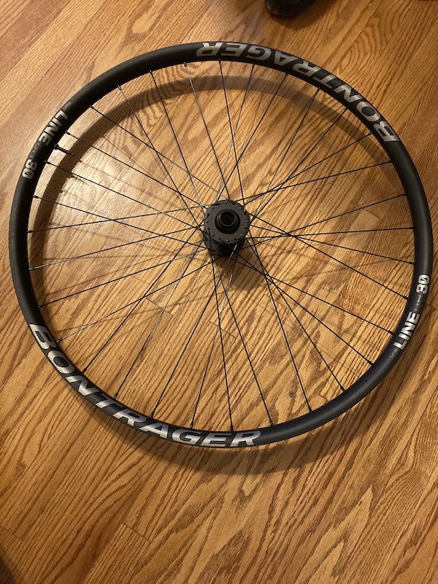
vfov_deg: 63.4
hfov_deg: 49.7
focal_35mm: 28
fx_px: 472
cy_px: 292
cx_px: 219
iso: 400
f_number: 1.8
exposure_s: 1/30
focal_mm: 3.99
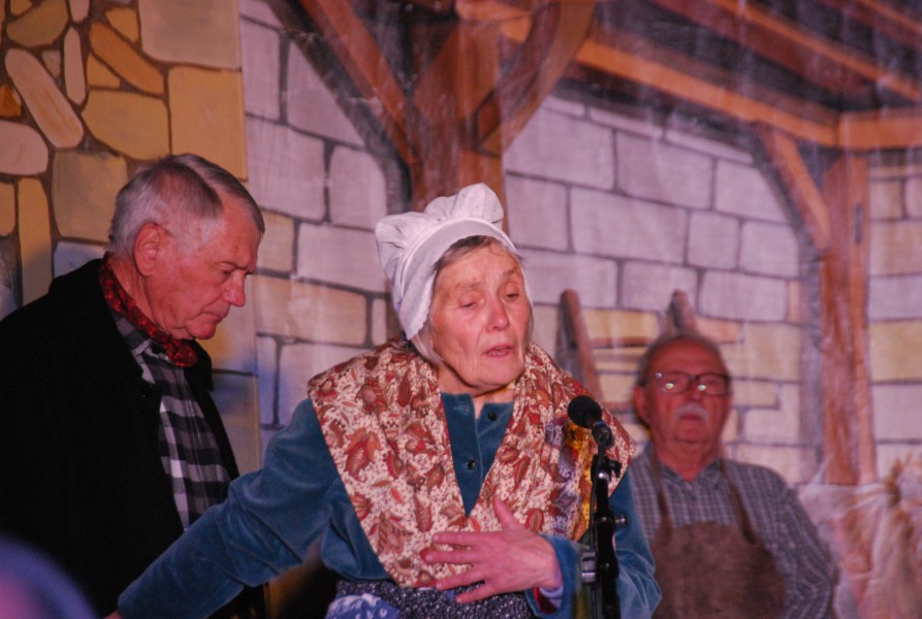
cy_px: 310
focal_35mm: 255
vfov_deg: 5.4
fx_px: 6546
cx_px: 461
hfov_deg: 8.1
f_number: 5.6
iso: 1600
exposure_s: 1/80
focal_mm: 170
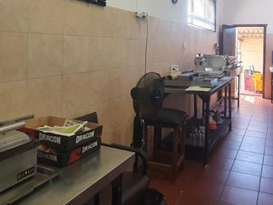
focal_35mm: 32
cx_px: 170
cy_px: 39
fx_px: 252
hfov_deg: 56.2
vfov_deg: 42.1
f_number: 2.2
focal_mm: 1.8
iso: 160
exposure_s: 1/50
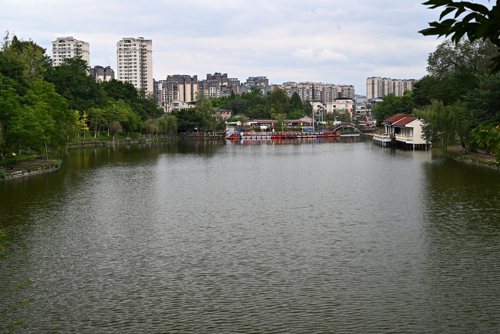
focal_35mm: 48
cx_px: 250
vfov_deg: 28.1
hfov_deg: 41.1
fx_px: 667
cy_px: 167
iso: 400
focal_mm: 48
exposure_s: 1/200
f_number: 8
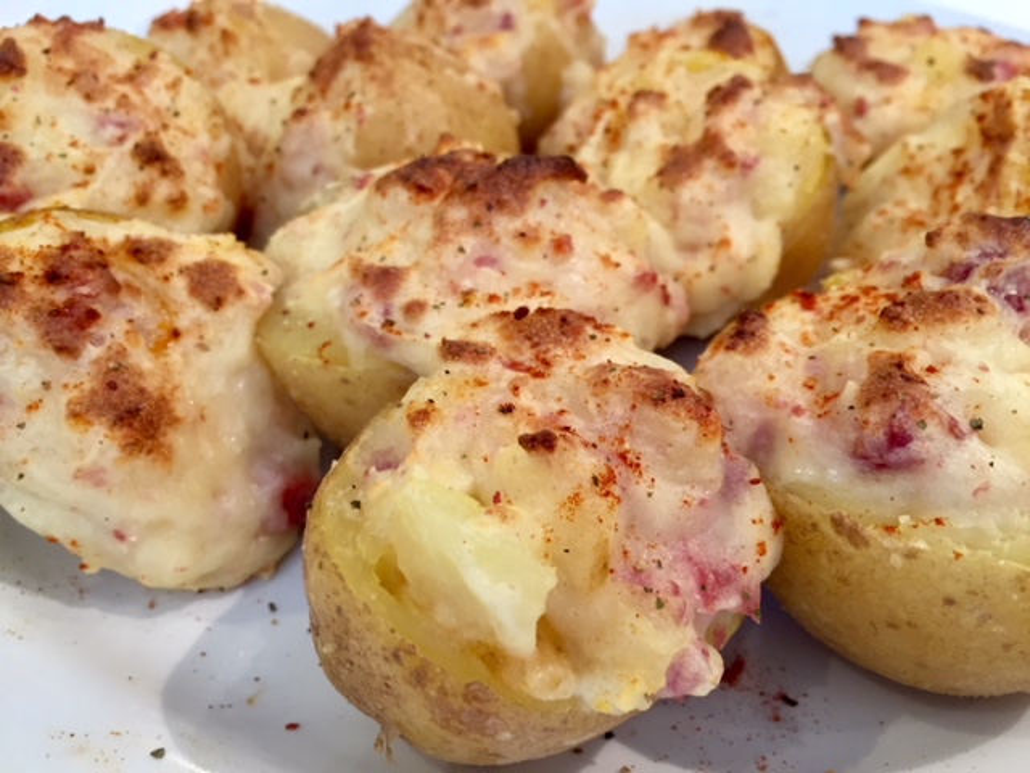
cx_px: 515
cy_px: 386
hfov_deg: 61.7
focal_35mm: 29
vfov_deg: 48.2
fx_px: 863
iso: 125
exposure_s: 1/33
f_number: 2.2
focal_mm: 4.15
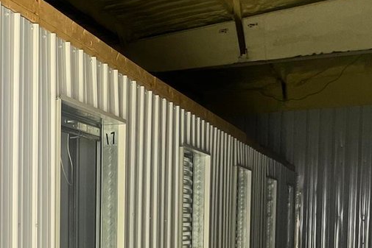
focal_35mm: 81
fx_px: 837
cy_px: 318
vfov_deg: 16.0
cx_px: -68
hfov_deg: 23.1
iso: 80
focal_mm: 5.1
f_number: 1.6
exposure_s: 1/121
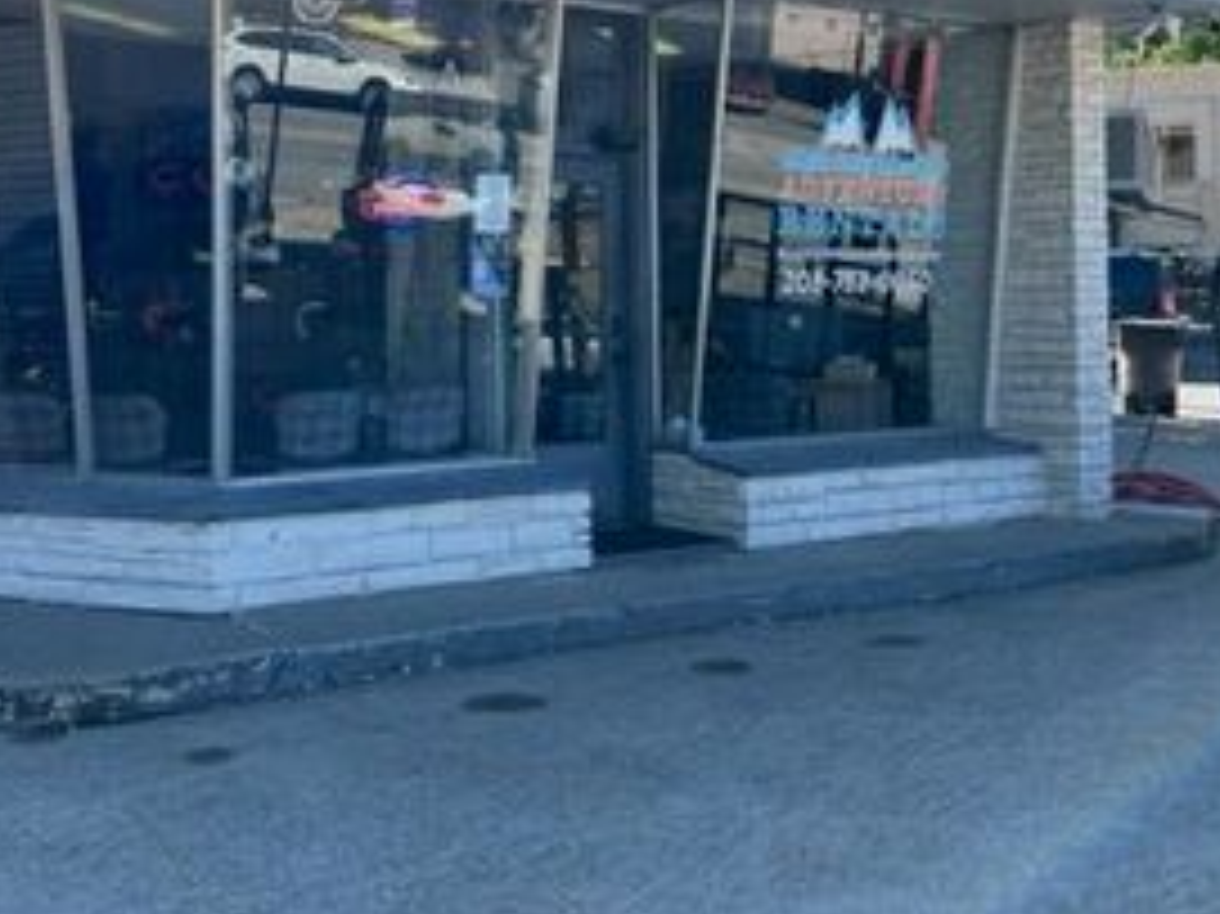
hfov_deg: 39.1
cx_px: 383
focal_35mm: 48
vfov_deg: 29.8
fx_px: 1691
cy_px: 250
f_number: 1.5
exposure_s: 1/1159
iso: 50
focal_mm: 5.7
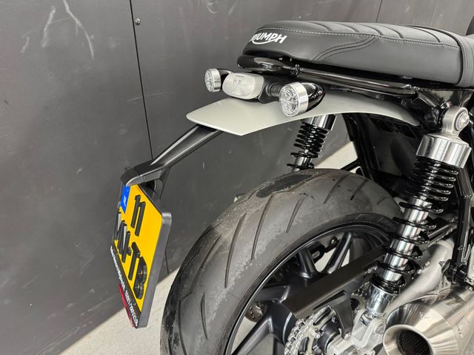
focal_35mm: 24
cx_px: 237
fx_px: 329
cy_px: 178
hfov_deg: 71.6
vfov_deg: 56.8
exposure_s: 1/50
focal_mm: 6.76
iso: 640
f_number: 1.78
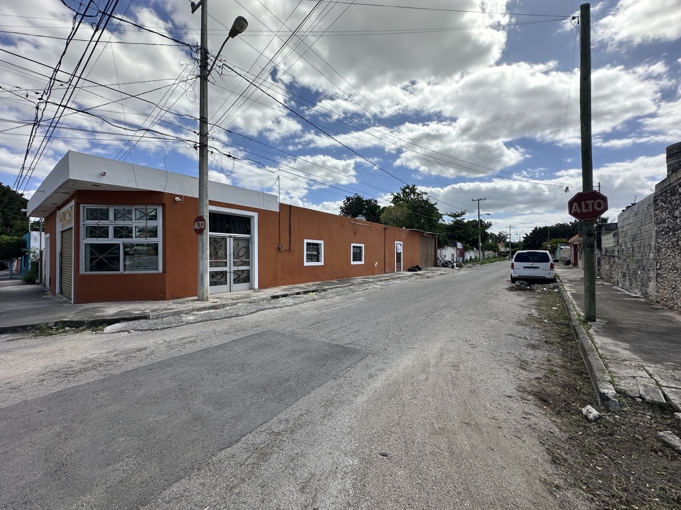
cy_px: 255
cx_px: 340
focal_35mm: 14
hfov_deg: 102.1
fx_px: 275
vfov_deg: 85.7
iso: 50
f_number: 2.2
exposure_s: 1/2747
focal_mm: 2.22
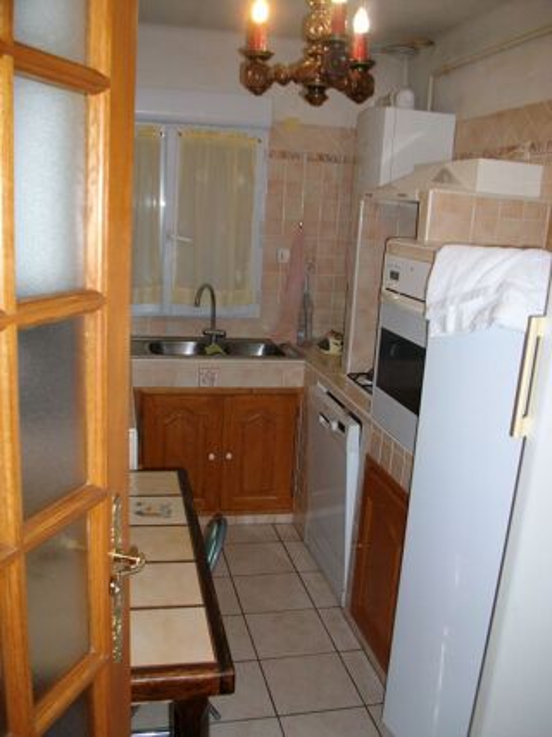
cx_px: 276
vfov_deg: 56.8
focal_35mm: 32
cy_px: 368
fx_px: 681
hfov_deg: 44.1
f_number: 2.9
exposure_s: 1/40
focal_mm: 5.7
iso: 125
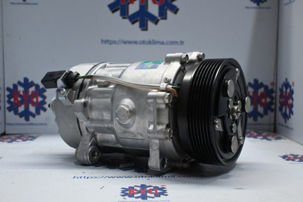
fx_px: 379
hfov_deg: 43.6
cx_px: 152
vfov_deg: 29.9
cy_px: 101
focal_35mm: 45
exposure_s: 1/125
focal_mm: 30
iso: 1250
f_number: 4.8
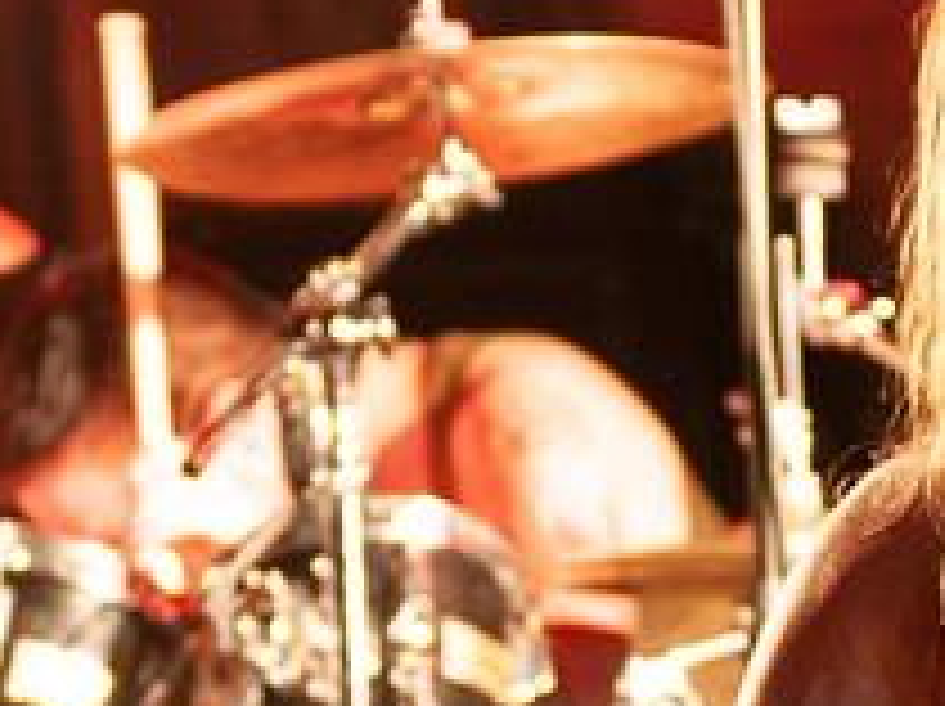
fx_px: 10798
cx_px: 608
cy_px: 693
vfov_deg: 3.7
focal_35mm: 396
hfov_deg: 5.0
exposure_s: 1/125
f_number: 3.5
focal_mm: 80
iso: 320
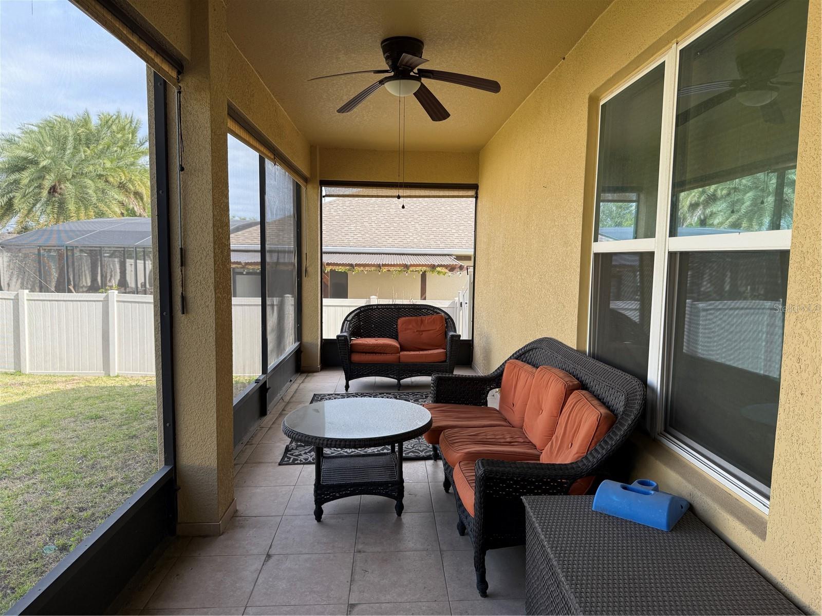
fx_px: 570
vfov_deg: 56.8
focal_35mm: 24
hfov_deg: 71.6
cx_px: 411
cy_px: 308
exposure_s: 1/539
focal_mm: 6.76
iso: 80
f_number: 1.78
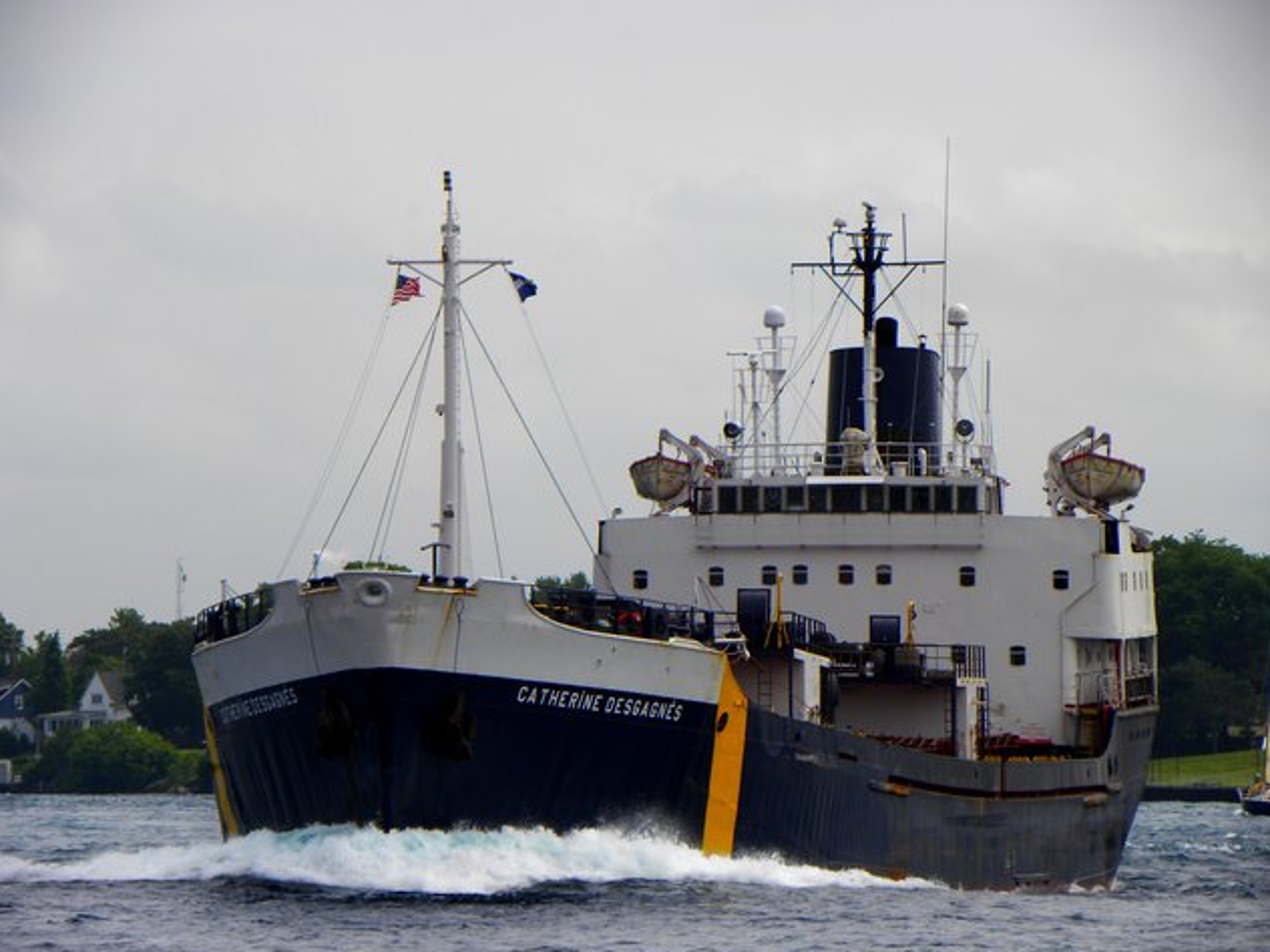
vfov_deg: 4.4
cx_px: 637
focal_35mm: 341
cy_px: 480
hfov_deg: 5.8
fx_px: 12511
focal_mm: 59.9
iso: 64
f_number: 6.3
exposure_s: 1/263
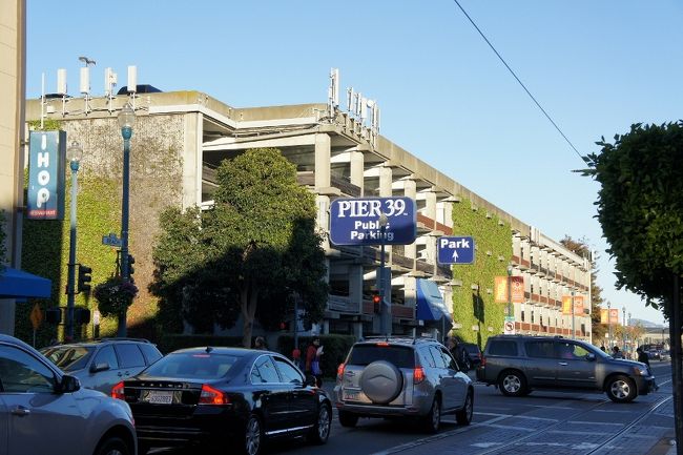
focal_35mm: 60
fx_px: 1138
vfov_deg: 22.6
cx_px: 342
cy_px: 228
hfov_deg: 33.4
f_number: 8
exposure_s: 1/250
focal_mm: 40
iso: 200
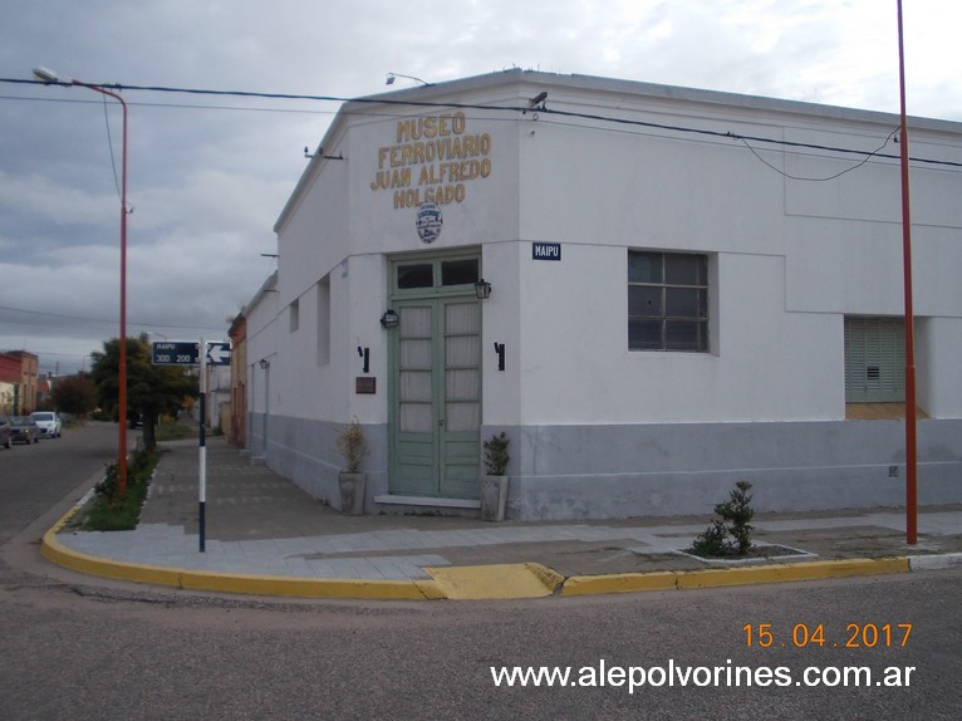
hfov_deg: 49.0
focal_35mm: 38
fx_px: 1056
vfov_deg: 37.7
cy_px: 360
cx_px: 481
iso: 80
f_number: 6.2
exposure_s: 1/125
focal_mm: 5.3
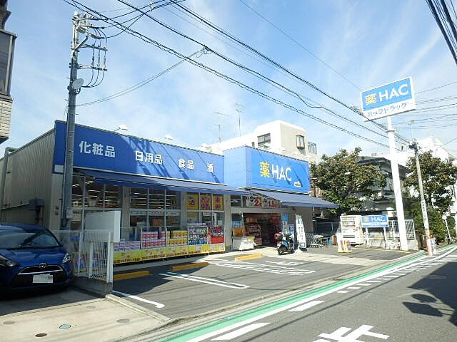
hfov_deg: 71.6
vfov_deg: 56.8
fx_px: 317
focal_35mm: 24
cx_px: 228
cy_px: 171
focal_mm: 4.2
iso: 80
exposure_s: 1/640
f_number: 3
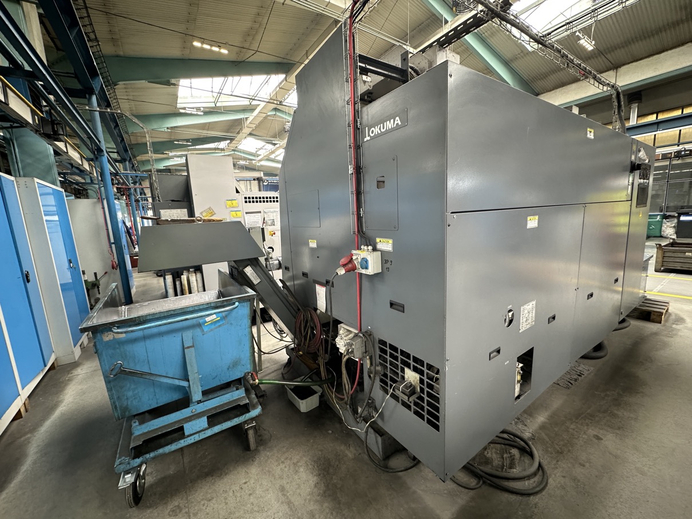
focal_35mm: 14
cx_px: 346
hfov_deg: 102.1
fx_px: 280
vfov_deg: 85.7
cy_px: 260
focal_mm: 2.22
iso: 160
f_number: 2.2
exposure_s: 1/50
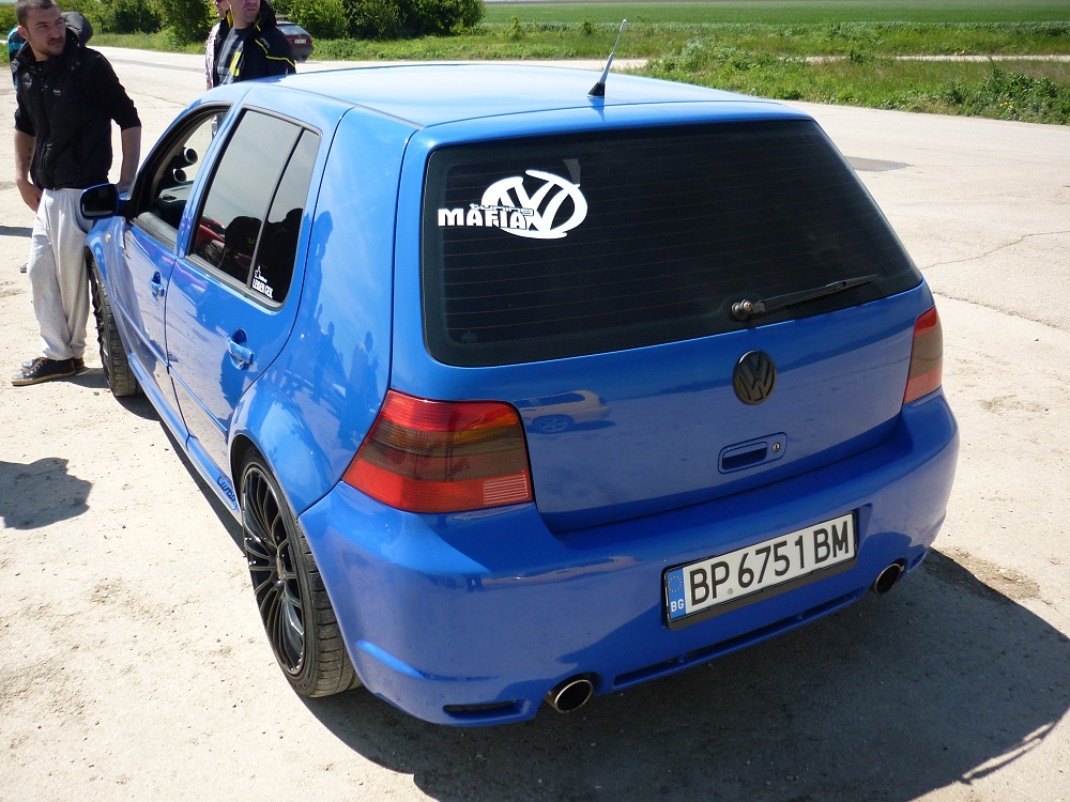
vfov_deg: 42.9
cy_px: 401
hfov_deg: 55.4
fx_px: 1020
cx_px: 535
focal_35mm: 33
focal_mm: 5.5
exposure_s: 1/800
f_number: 2.8
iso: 80
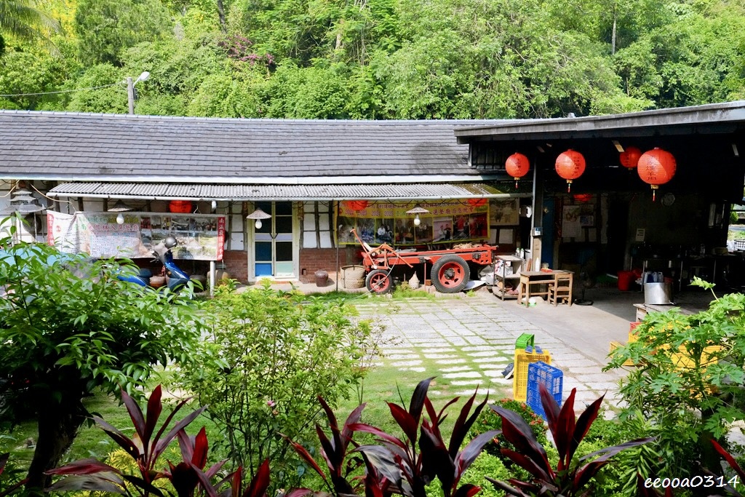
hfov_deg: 60.3
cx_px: 372
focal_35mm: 31
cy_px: 248
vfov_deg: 42.3
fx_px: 642
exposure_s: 1/3200
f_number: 10
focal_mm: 31
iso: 6400
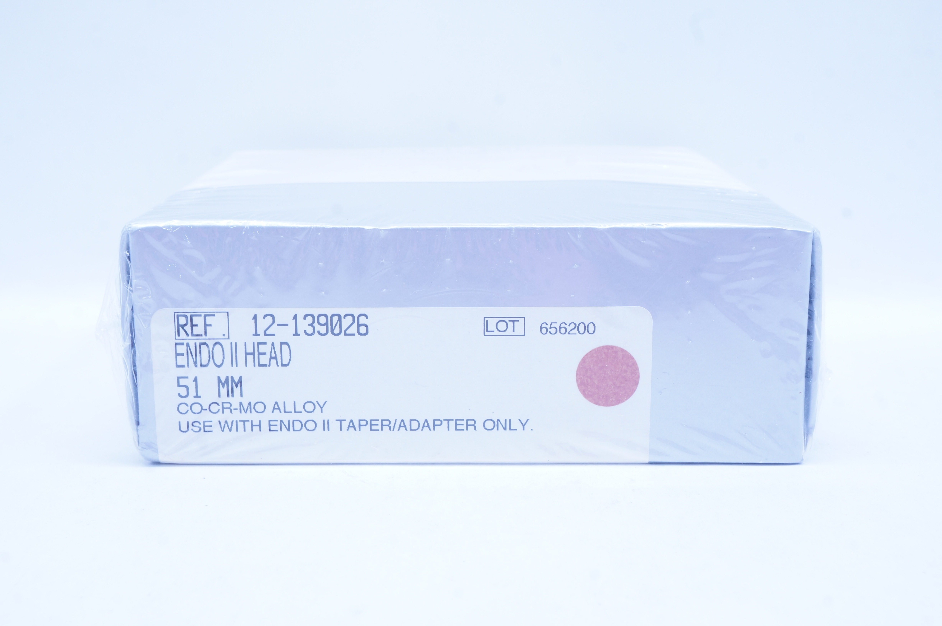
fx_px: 1294
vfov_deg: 27.2
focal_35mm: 50
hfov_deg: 40.0
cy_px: 313
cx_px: 471
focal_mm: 33
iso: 400
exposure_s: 1/10
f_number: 13
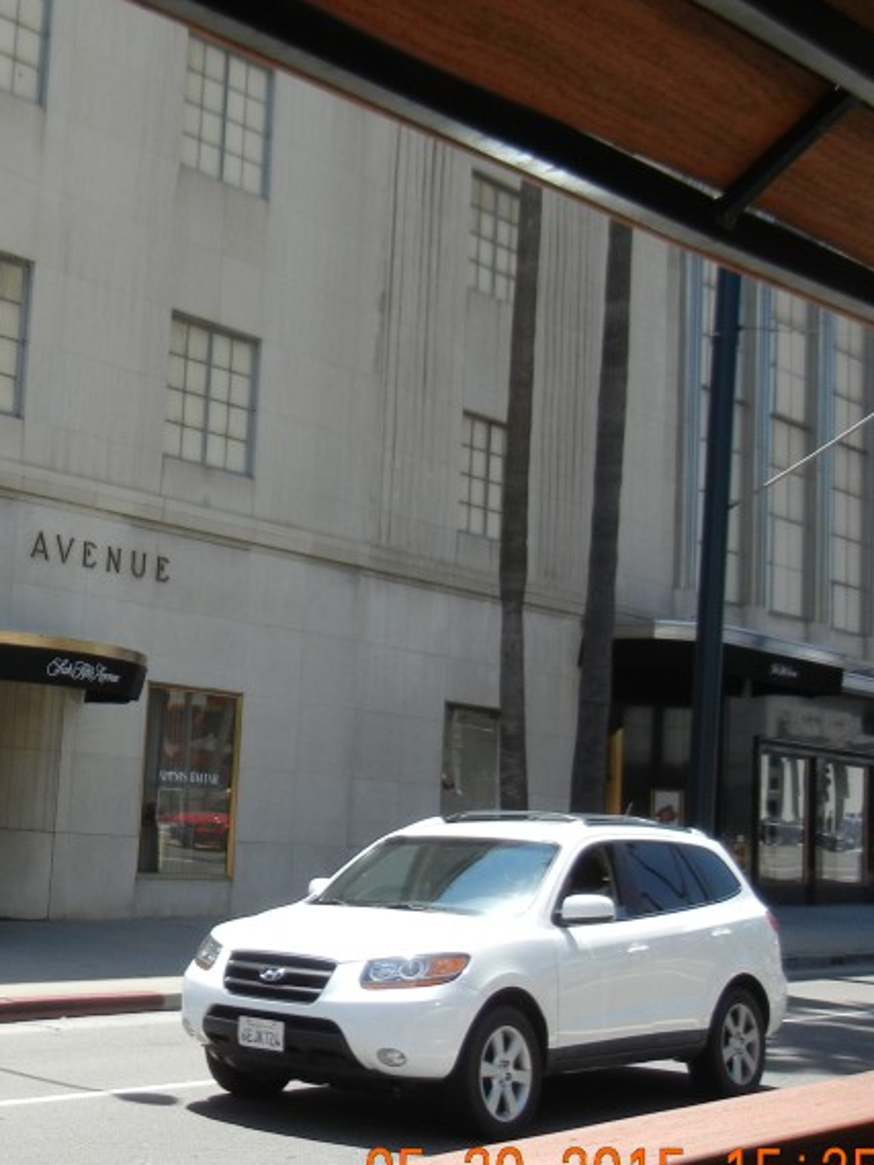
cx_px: -39
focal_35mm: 54
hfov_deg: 25.4
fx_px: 1817
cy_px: 551
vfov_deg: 35.5
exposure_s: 1/798
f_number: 3.5
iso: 160
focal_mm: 5.4
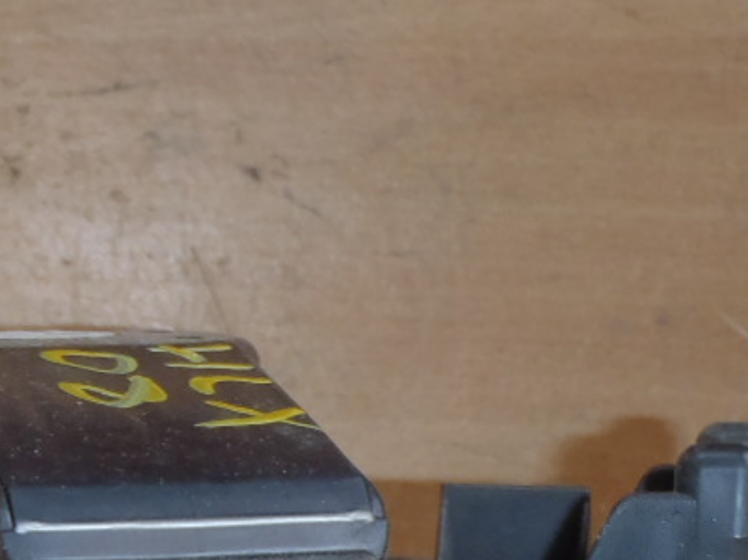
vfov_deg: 11.8
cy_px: 783
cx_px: 108
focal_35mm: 121
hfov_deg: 16.1
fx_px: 2613
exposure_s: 1/40
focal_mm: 6.83
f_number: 4.6
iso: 100
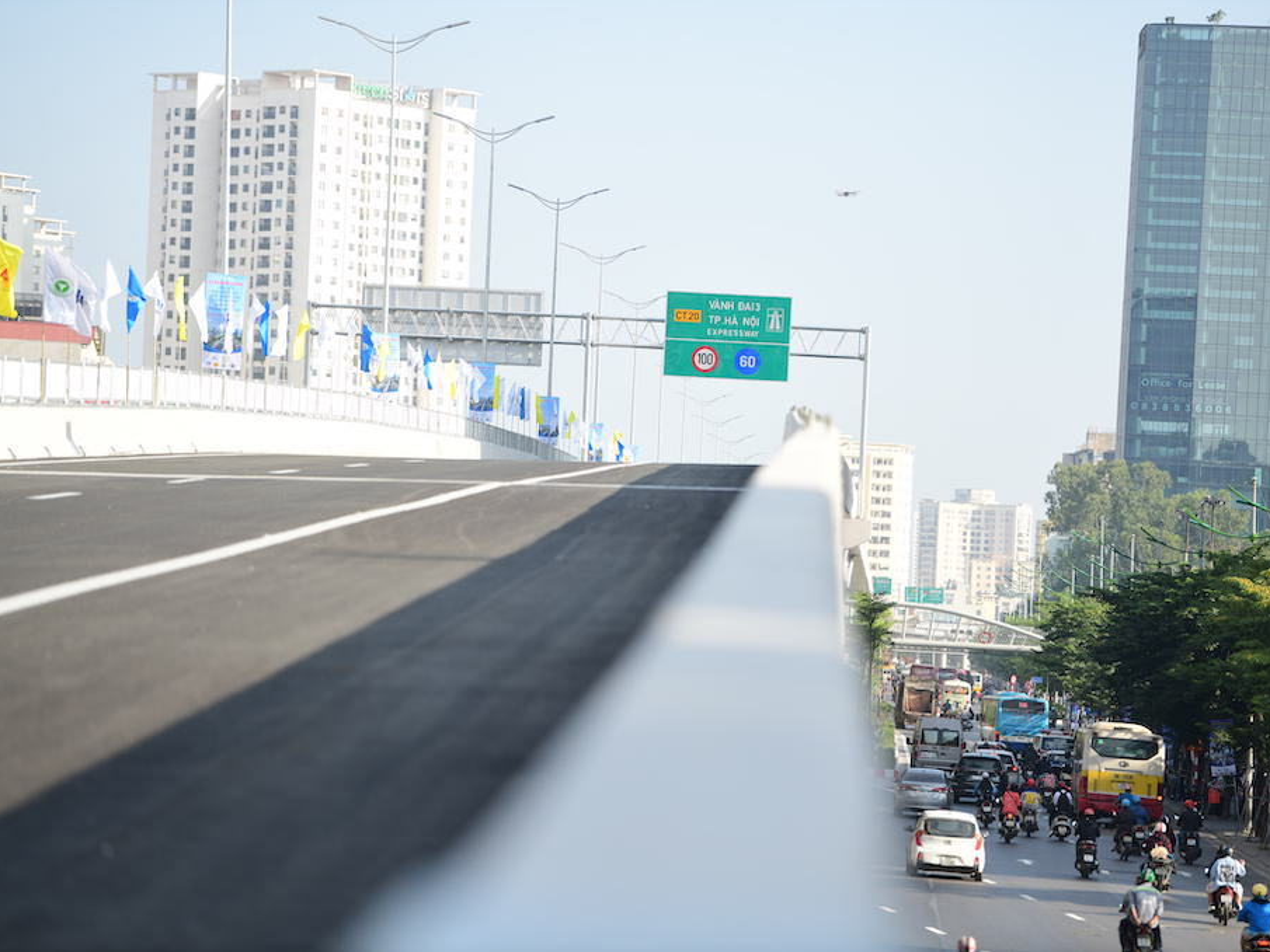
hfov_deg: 11.4
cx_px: 692
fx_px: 6385
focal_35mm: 174
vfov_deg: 8.5
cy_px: 475
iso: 125
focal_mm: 160
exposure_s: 1/800
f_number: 3.2
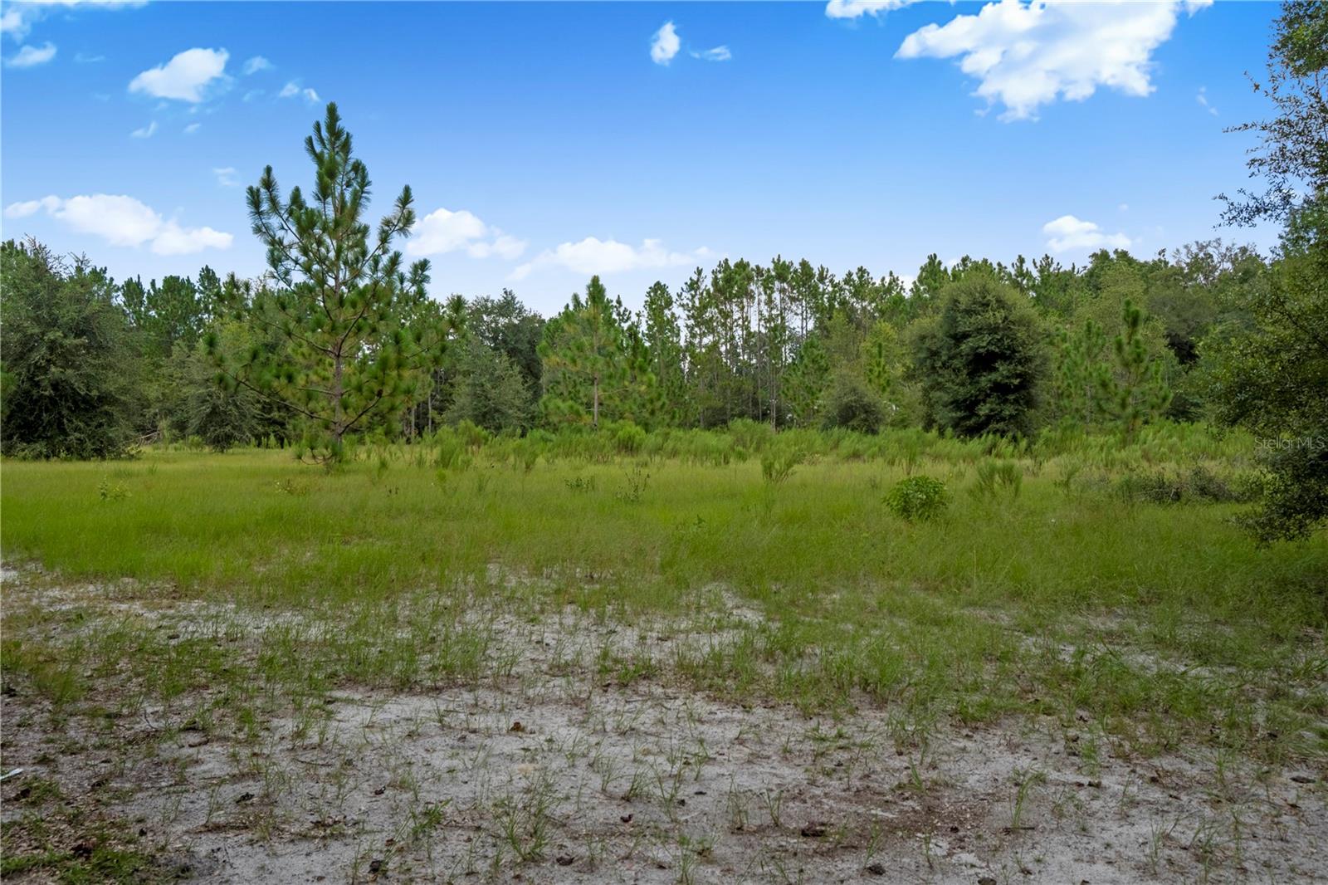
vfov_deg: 43.6
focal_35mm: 30
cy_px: 442
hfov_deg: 61.9
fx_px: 1106
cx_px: 664
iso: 250
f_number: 8
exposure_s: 1/4000
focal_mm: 20
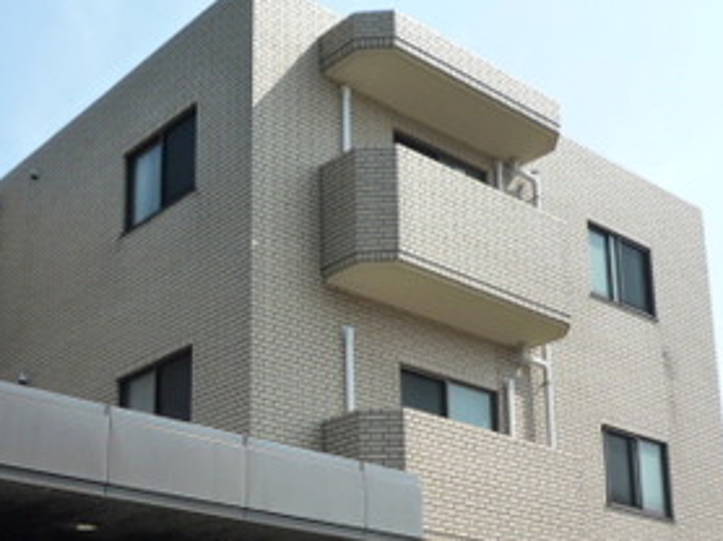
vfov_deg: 26.2
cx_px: 224
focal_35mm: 54
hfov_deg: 35.1
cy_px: 473
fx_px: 1127
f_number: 4
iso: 160
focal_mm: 4.4
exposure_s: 1/640
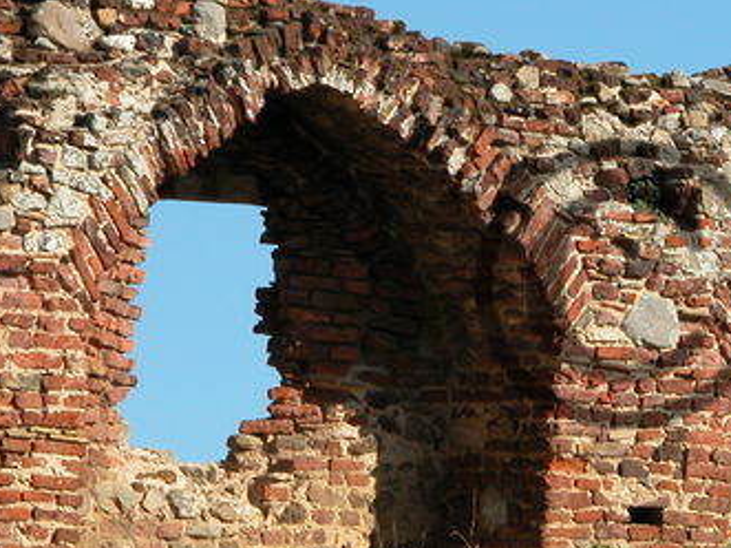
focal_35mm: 425
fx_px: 8972
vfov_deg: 3.5
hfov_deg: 4.7
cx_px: 623
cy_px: 285
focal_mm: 44.7
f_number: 5.6
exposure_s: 1/396
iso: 100
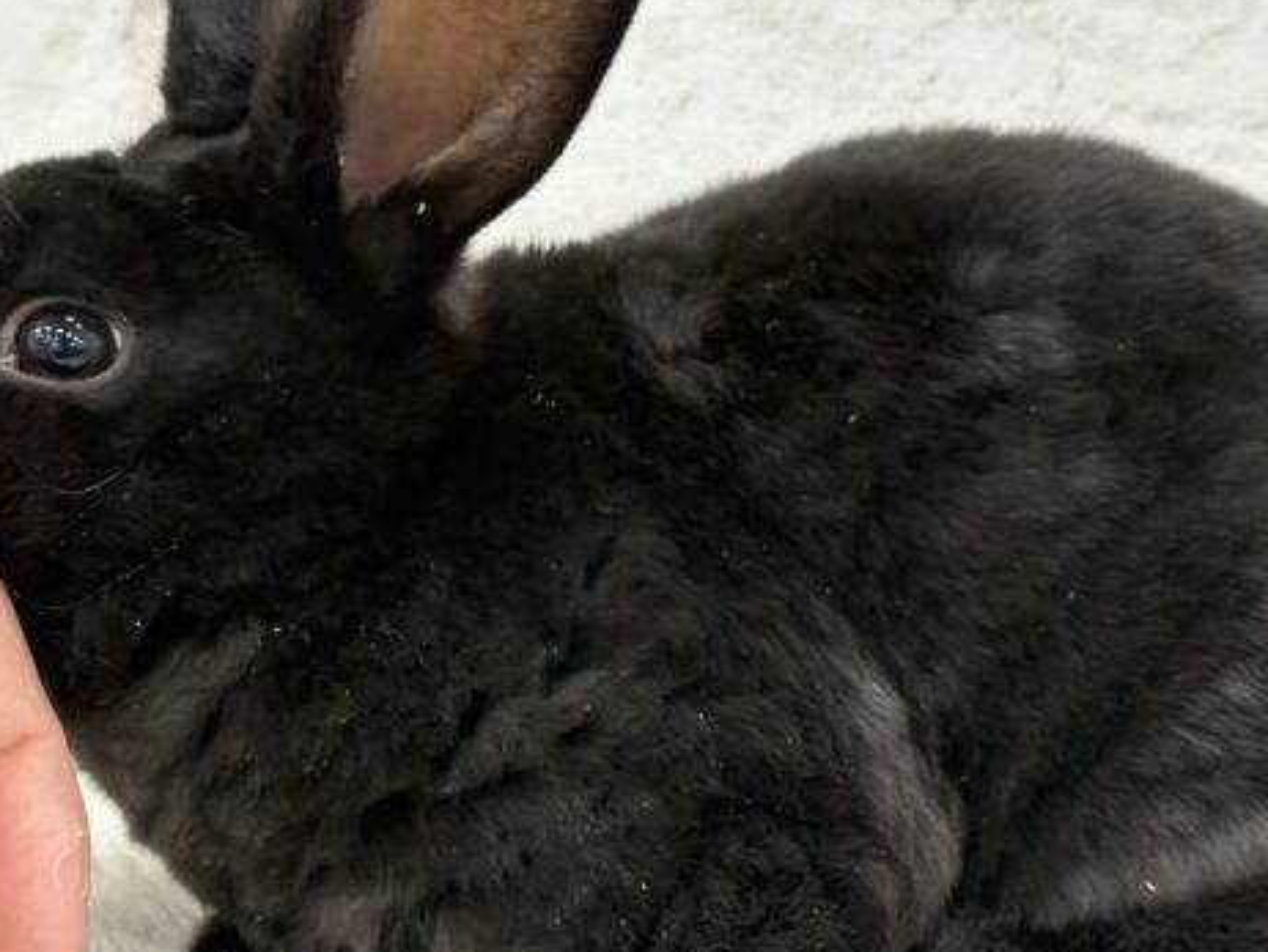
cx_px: 412
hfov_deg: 26.8
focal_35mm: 72
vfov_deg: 20.5
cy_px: 466
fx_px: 2639
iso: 125
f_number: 1.6
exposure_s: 1/33
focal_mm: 5.96
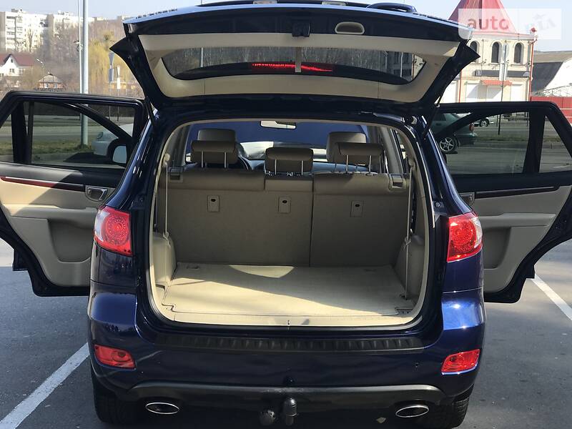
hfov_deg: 33.8
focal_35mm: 57
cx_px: 286
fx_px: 942
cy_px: 214
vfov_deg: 25.7
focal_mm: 6.6
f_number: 2.8
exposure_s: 1/326
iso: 20
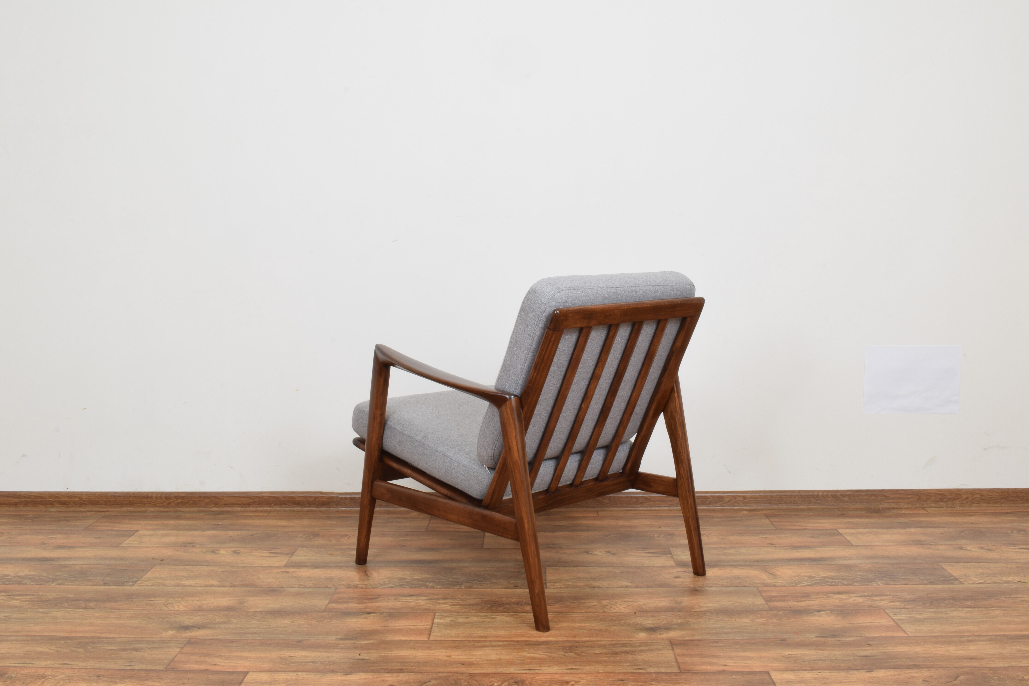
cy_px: 343
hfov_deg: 53.1
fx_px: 1029
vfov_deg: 36.9
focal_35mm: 36
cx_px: 514
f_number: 25
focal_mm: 24
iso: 100
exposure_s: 4
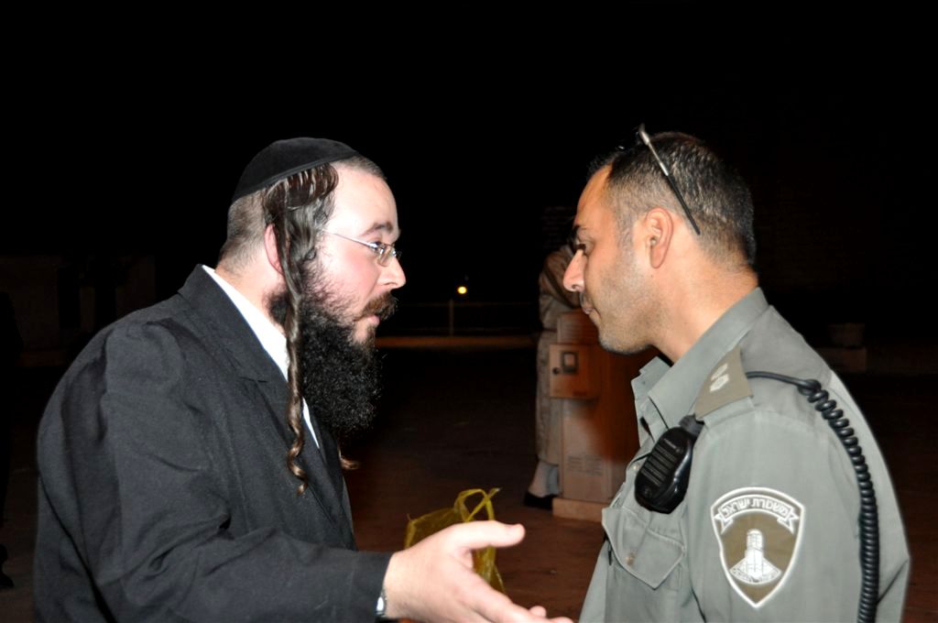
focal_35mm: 48
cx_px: 469
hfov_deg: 41.2
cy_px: 312
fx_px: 1249
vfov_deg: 28.0
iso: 800
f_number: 4
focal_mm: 32
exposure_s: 1/60
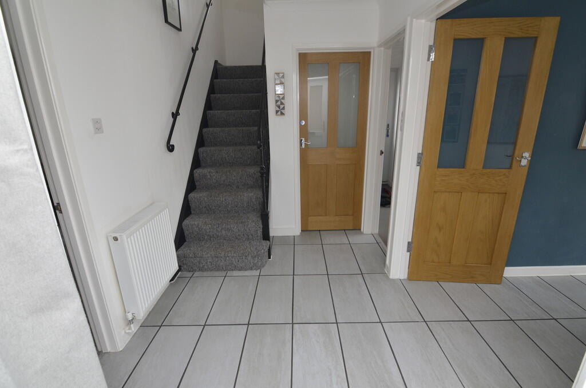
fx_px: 268
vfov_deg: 71.8
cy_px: 194
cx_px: 293
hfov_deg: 95.1
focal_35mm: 16
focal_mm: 11
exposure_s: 1/60
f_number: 7.1
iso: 800
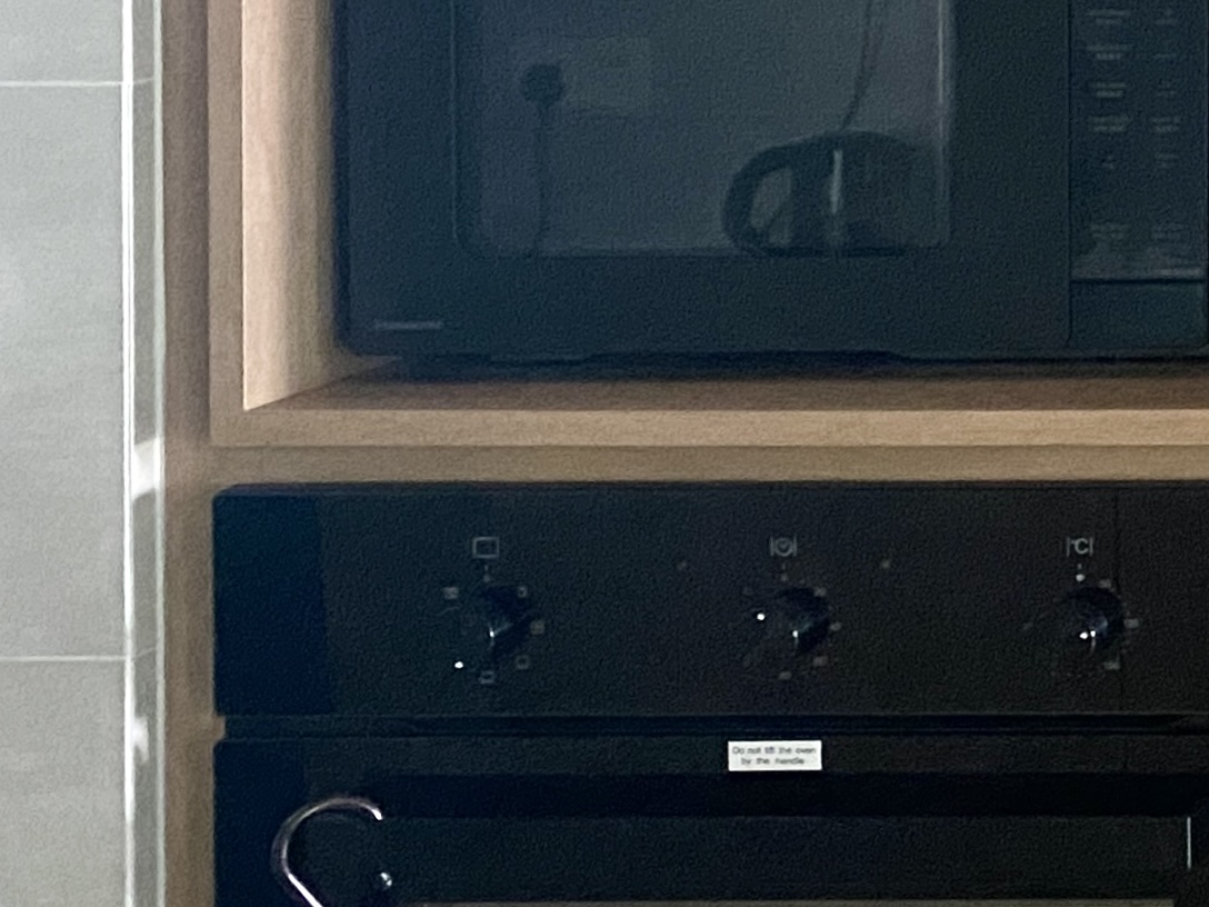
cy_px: -333
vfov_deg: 15.2
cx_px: 2114
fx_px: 3213
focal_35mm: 92
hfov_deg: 17.6
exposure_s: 1/40
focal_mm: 4.25
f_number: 1.8
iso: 640
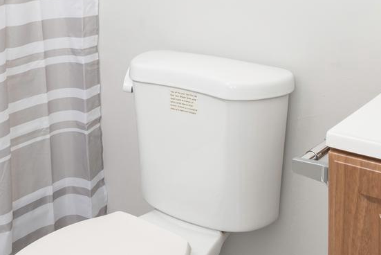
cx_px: 192
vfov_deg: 23.6
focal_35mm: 52
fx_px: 551
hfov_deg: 38.2
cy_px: -56
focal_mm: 14
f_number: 7.1
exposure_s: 1/100
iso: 400
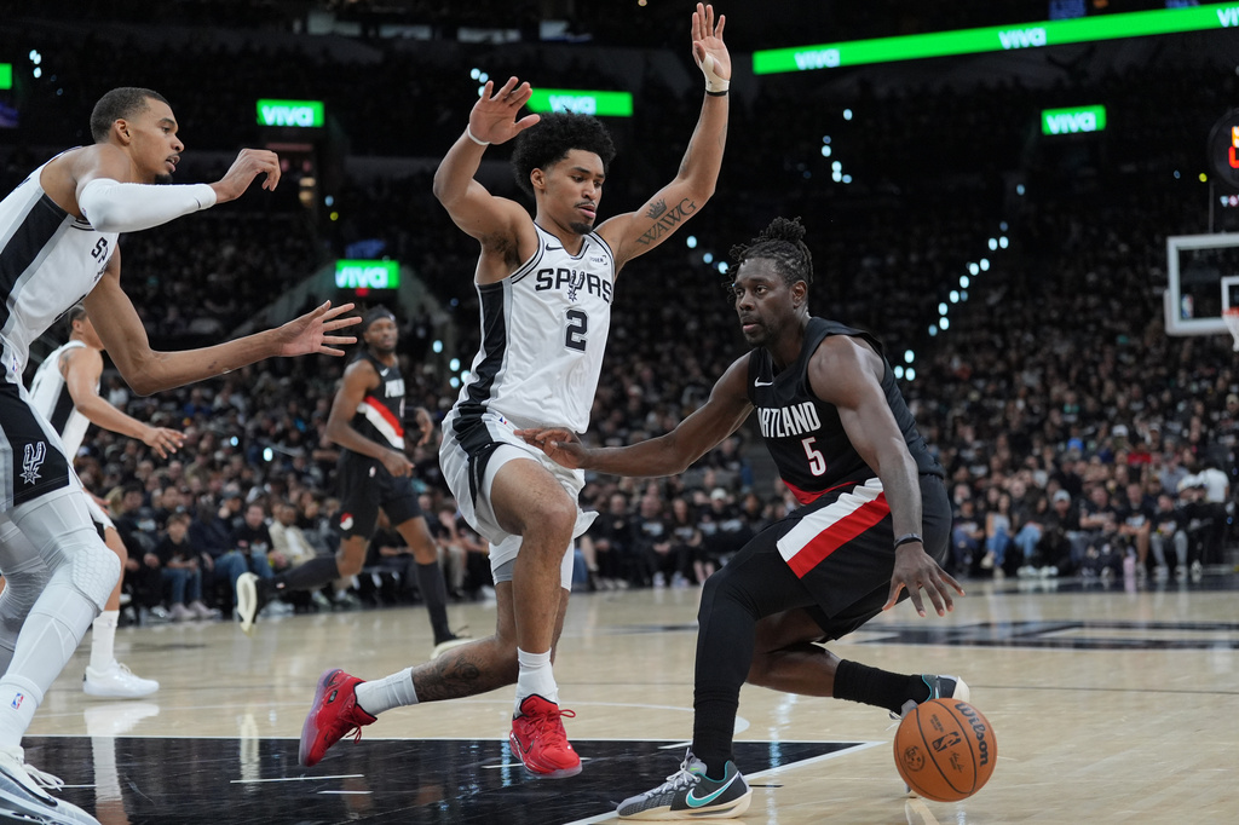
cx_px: 620
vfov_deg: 19.4
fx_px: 2408
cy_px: 412
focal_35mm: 70
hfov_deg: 28.9
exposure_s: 1/2000
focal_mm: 70
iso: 2500
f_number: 2.8
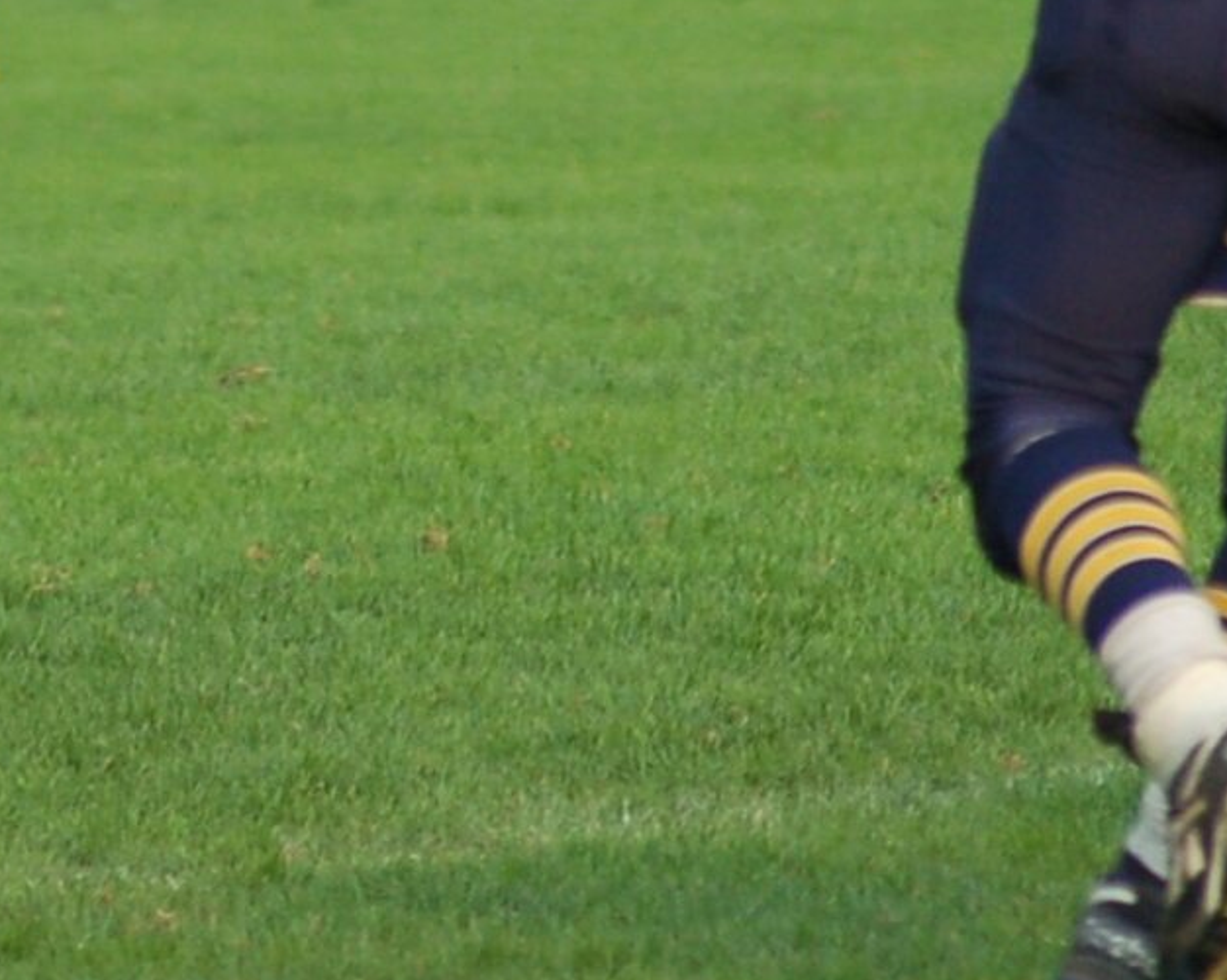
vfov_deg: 1.6
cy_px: -82
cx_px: 221
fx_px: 34973
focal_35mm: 964
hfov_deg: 2.0
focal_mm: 195
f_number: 5
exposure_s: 1/1000
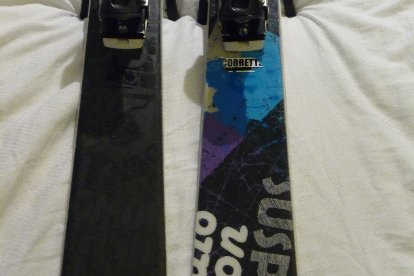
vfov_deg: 27.0
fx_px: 575
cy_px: 136
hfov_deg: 39.6
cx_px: 207
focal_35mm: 50
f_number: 4.2
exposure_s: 1/10
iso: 800
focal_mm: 8
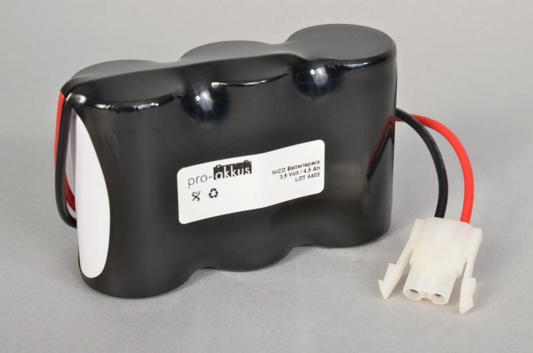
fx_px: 1551
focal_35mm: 105
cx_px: 266
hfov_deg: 19.5
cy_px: 176
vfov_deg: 13.0
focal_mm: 70
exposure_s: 1/160
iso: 200
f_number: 11
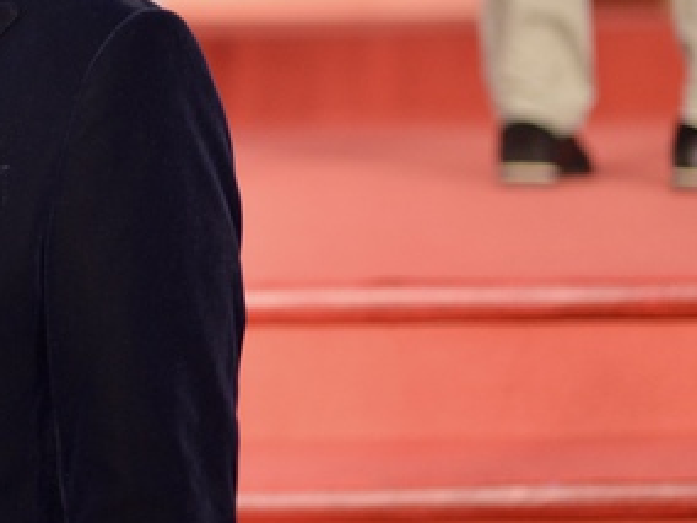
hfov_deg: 6.4
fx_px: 6161
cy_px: 75
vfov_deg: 4.9
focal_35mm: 306
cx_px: -290
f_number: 2.8
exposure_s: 1/250
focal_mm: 105
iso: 1000
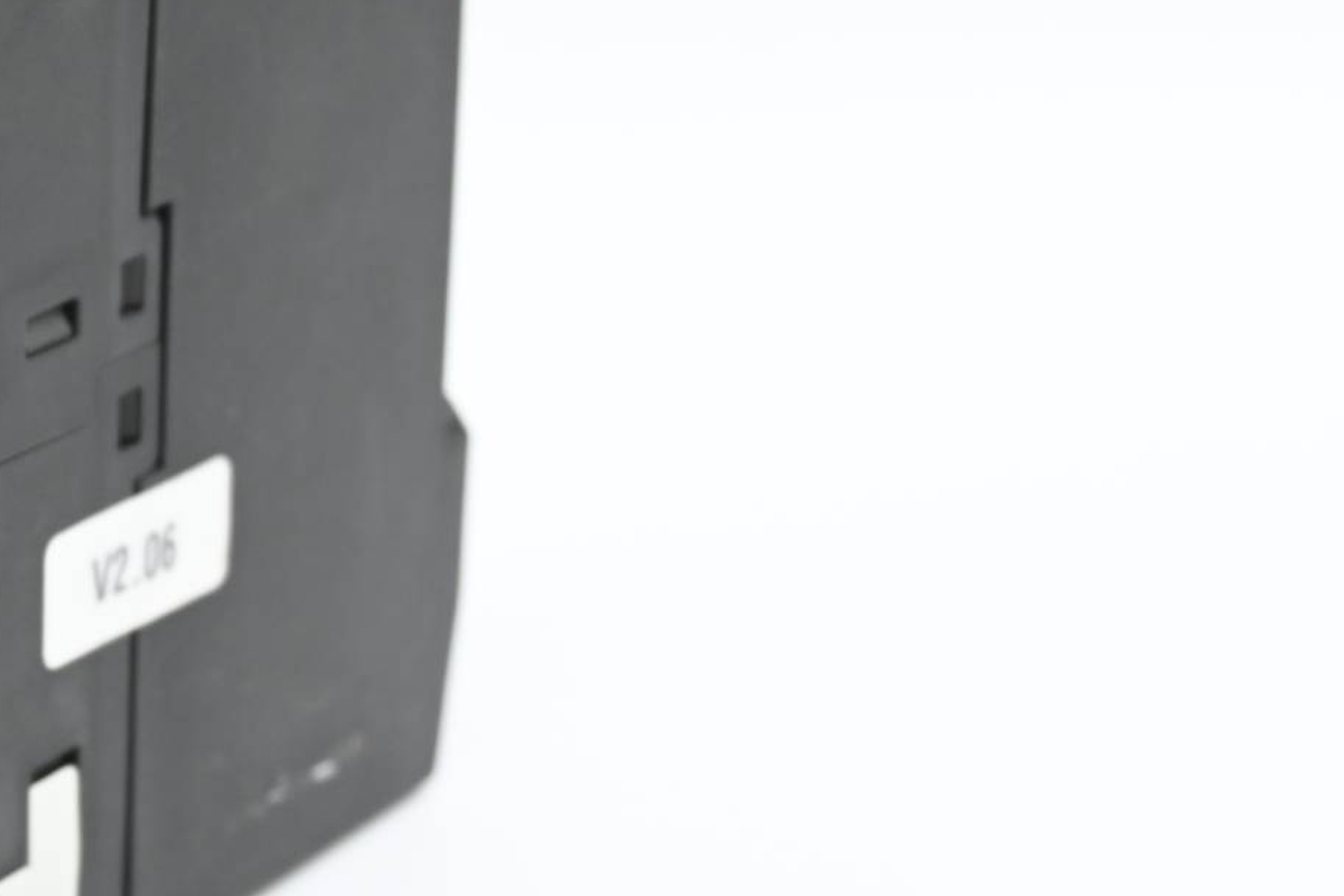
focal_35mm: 120
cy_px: 335
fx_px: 4480
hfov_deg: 16.5
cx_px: -151
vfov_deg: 11.4
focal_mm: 34
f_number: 6.3
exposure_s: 1/50
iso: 280
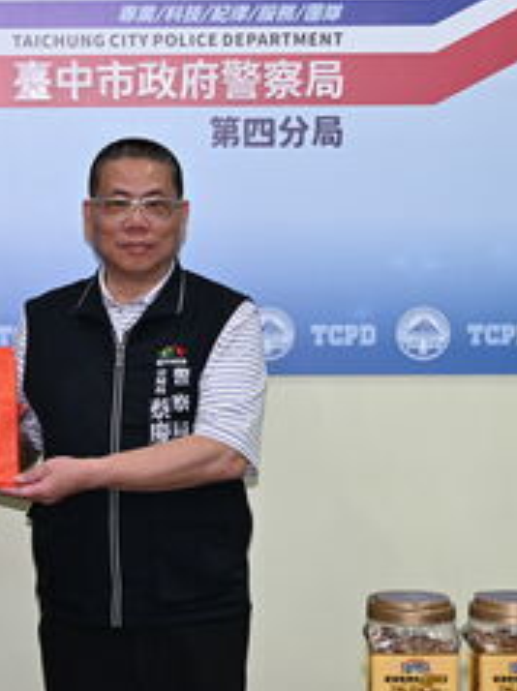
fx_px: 2398
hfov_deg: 12.1
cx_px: -73
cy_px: 380
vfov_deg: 16.4
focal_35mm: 120
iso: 320
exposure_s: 1/60
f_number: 4
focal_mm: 33
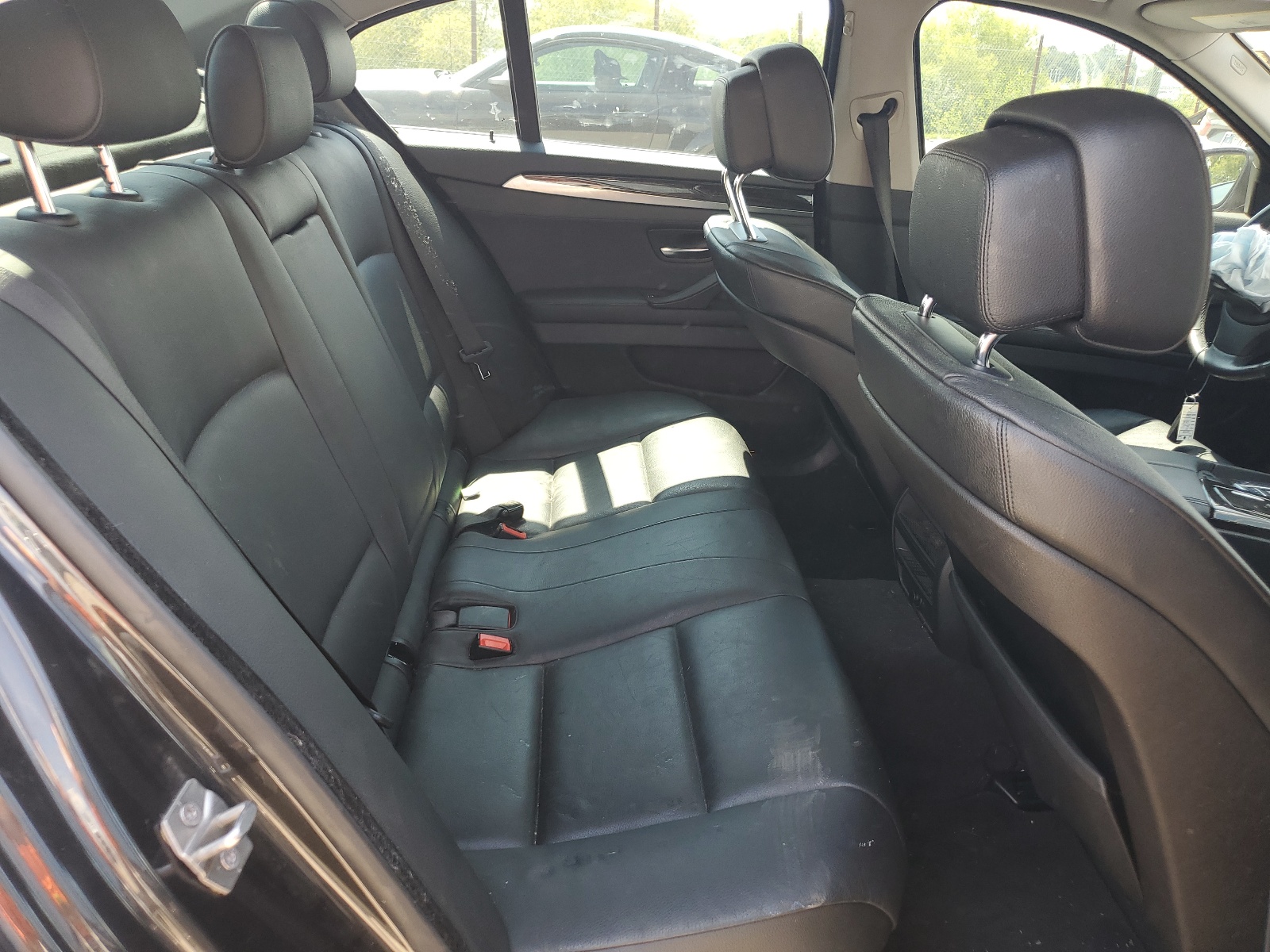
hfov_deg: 67.3
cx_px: 635
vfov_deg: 53.1
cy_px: 476
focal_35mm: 26
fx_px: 954
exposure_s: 1/154
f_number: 1.5
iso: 50
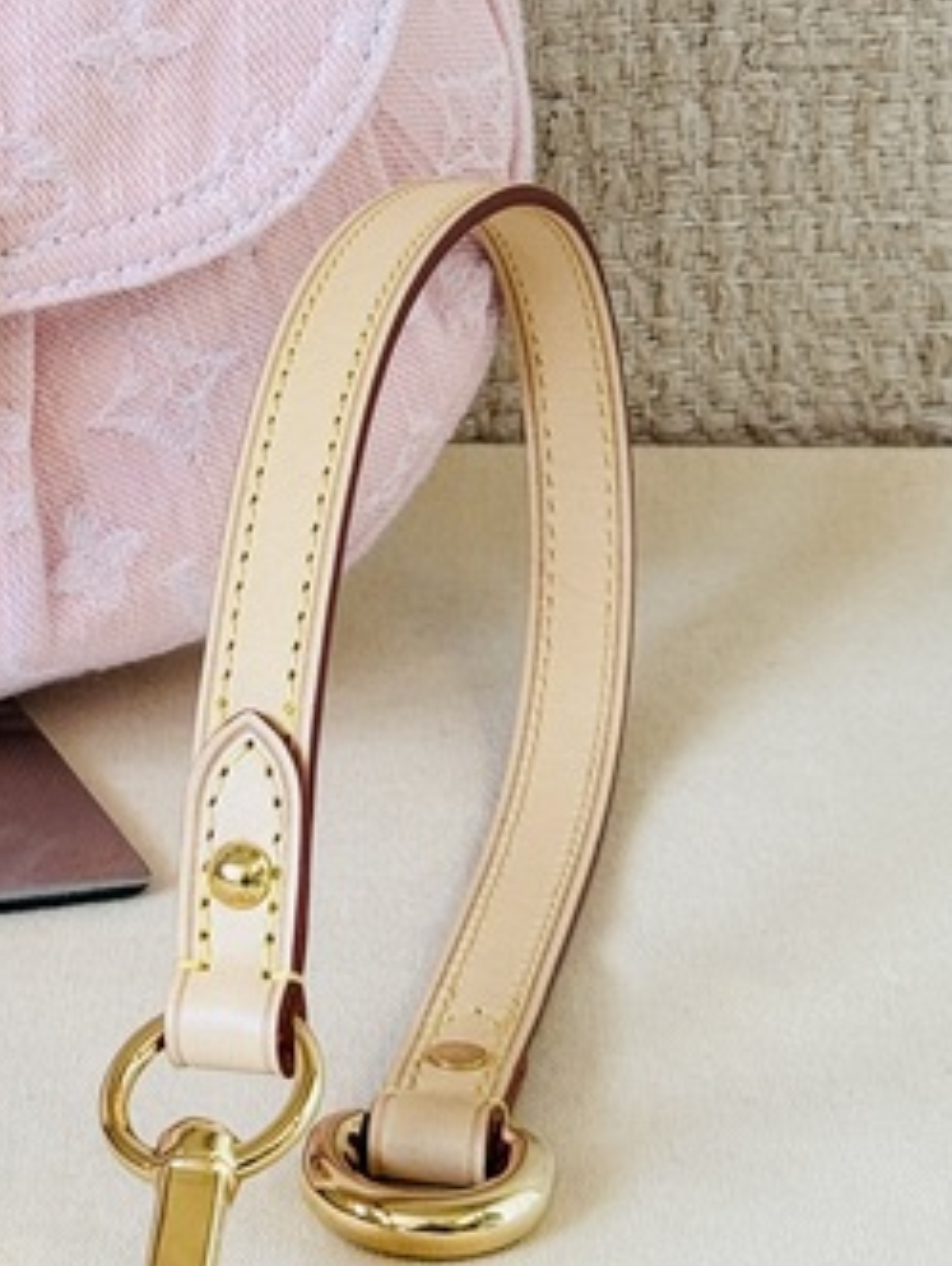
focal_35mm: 146
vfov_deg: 13.1
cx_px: -283
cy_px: -356
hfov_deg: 10.0
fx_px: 5343
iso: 50
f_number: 1.78
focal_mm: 6.76
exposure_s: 1/100
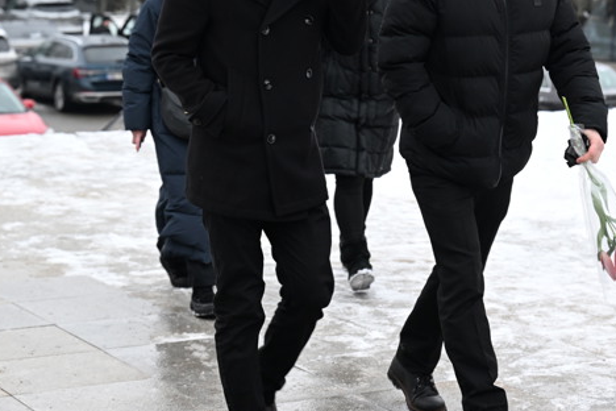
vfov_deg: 11.9
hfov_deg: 17.8
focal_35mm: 115
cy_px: 144
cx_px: 351
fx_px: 1968
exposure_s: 1/250
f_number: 5
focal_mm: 78
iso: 1600
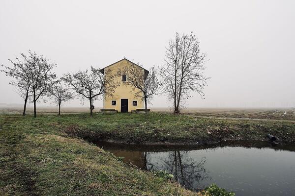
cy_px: 98
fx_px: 164
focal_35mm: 20
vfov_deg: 61.9
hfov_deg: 84.0
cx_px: 148
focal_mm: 20
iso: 100
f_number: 5.6
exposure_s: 1/125
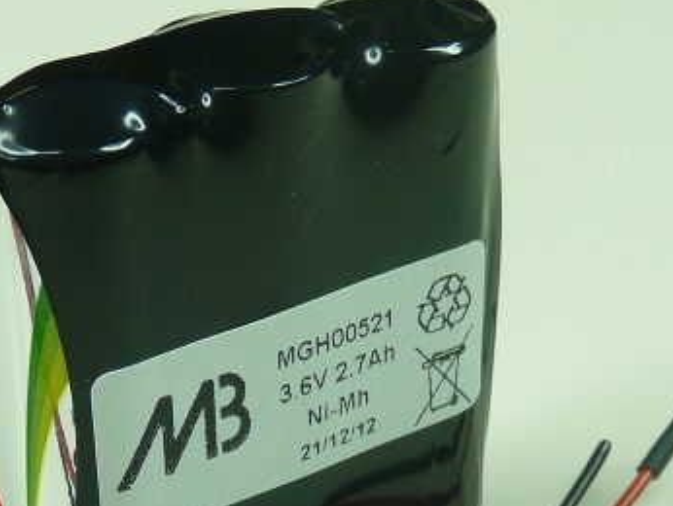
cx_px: 214
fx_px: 2121
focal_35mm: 109
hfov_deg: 18.0
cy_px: 395
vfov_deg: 13.5
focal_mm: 6
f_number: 3
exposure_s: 1/40
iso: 100
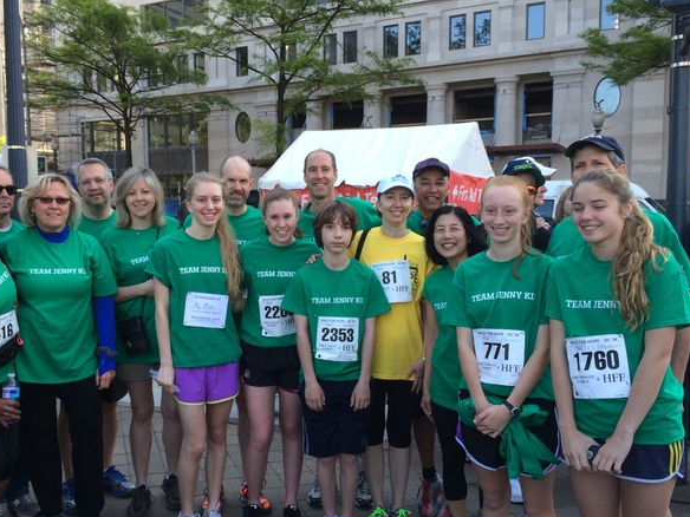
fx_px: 738
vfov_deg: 38.6
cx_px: 295
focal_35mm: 37
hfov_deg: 50.0
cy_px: 280
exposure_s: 1/187
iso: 32
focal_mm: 4.12
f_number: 2.2
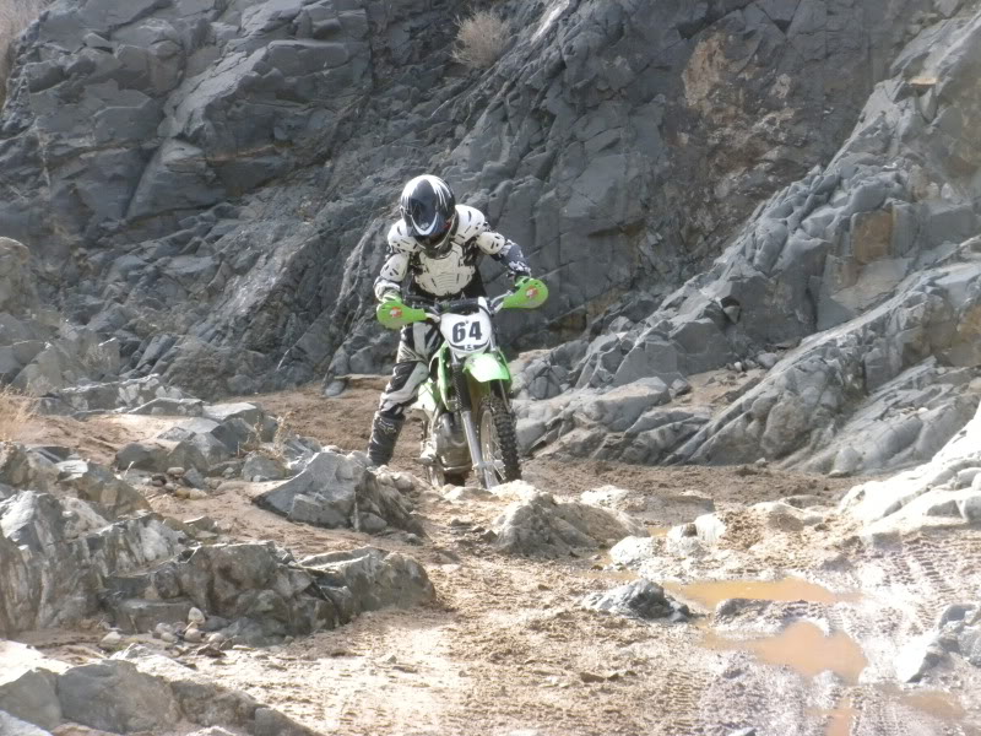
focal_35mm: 119
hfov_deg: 16.6
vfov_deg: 12.5
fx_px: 3372
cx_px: 490
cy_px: 368
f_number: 5.1
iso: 400
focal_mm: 21
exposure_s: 1/549
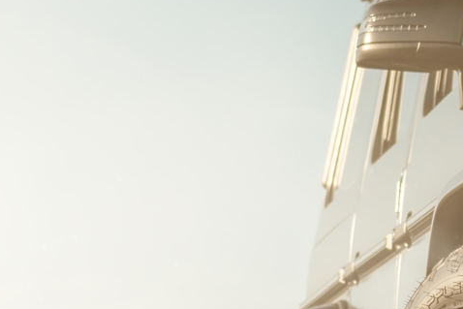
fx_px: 3615
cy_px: 189
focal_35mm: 281
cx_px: 703
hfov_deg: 7.2
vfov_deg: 4.9
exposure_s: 1/320
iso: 100
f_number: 4
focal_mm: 70
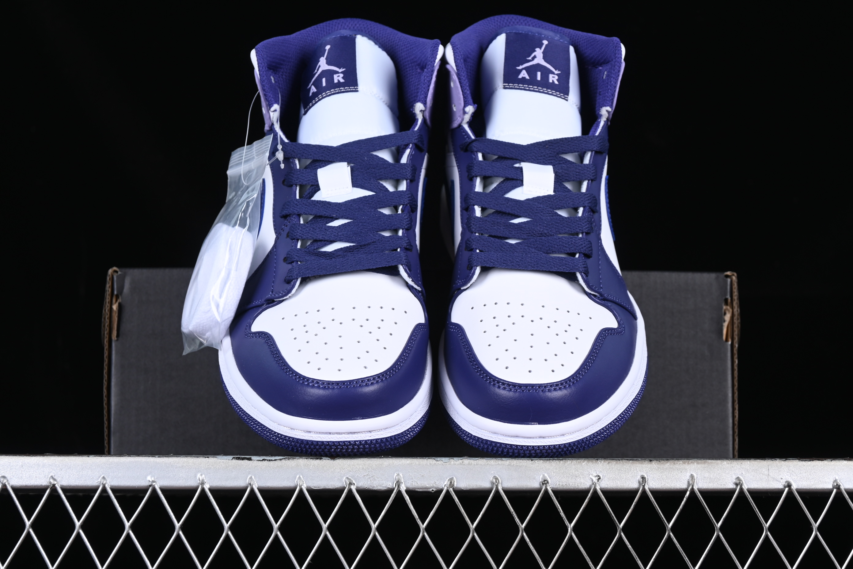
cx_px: 426
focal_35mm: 75
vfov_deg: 18.2
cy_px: 284
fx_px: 1777
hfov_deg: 27.0
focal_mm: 50
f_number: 7.1
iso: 160
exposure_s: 1/80
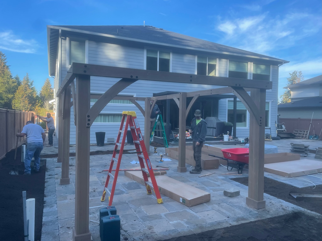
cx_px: 161
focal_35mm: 26
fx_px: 242
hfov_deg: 67.3
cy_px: 120
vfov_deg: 53.0
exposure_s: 1/651
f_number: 1.6
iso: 32
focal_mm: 4.2
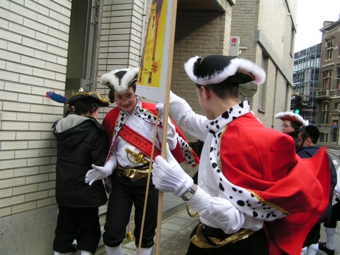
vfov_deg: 37.7
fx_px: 373
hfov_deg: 49.0
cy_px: 128
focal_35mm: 38
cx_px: 170
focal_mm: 6.3
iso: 50
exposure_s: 1/160
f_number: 4.5
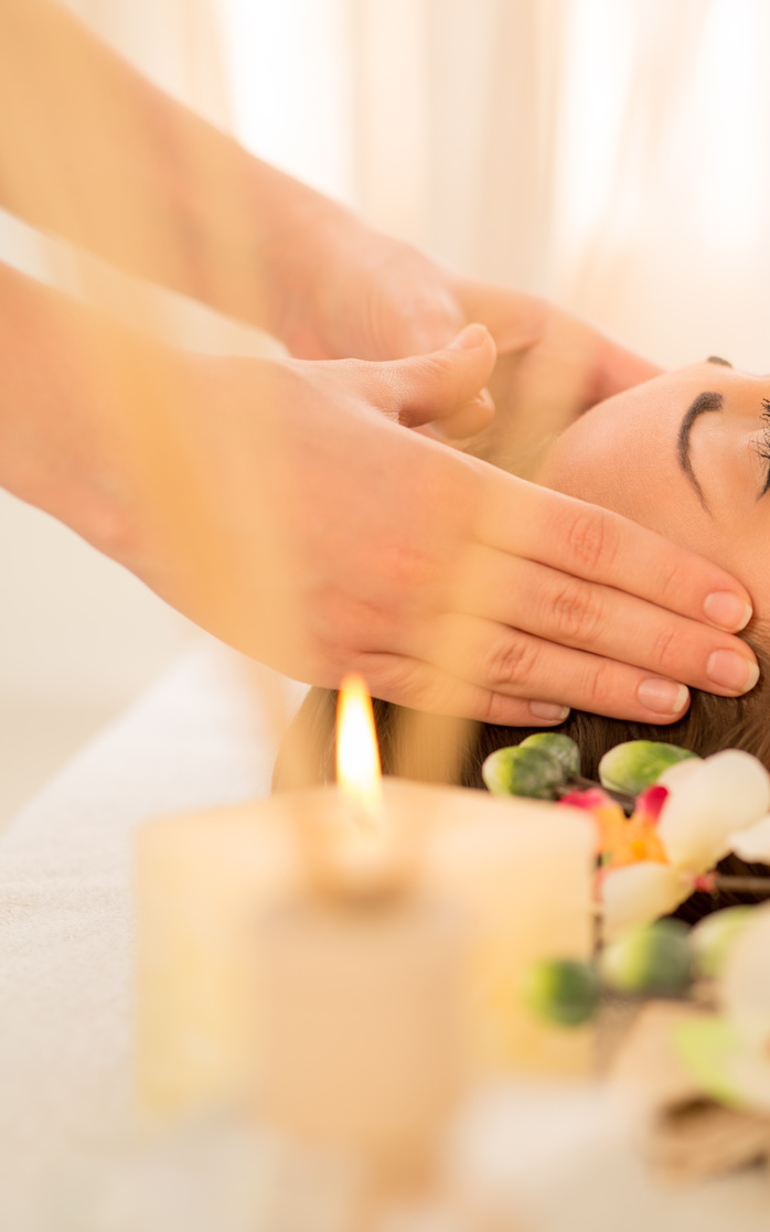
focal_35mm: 77
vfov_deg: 26.8
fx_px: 2586
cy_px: 614
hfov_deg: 16.4
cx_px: 855
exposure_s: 1/125
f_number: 2
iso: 100
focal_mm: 50
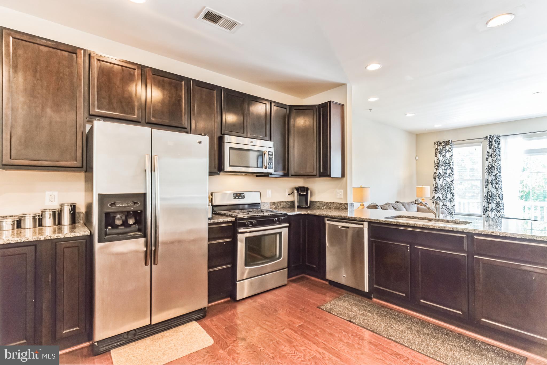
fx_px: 258
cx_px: 274
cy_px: 182
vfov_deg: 70.4
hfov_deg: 93.3
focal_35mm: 17
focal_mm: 17
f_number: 8
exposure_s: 1/10
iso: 200
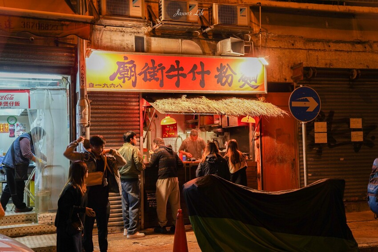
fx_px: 504
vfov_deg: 28.1
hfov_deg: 41.1
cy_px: 126
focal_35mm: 48
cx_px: 189
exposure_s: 1/50
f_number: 2.8
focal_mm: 48
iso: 500
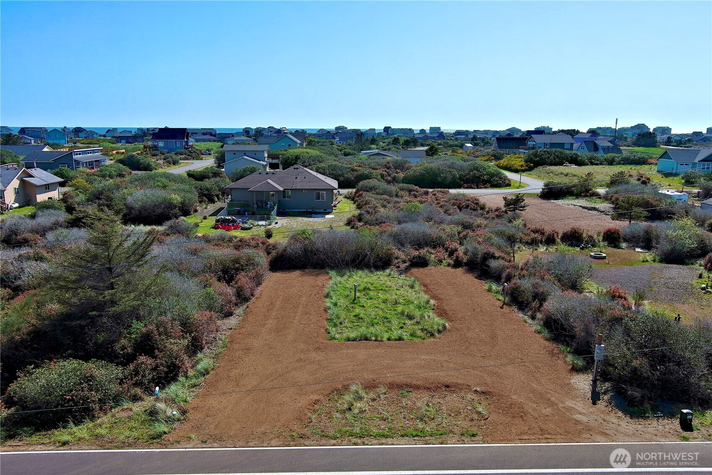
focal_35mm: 29
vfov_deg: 45.0
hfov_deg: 63.7
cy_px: 238
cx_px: 356
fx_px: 573
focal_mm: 10.57
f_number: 2.8
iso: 100
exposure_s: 1/2079
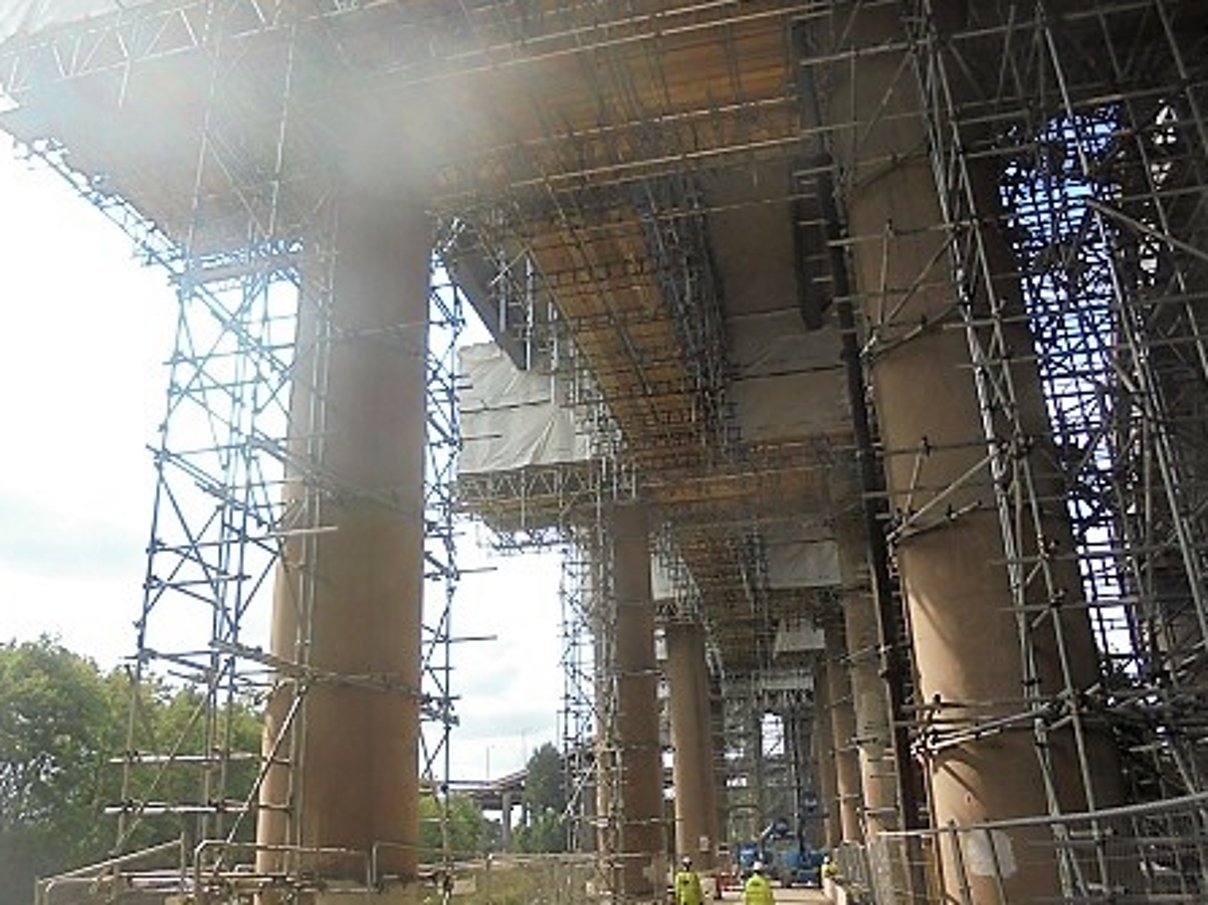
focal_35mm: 30
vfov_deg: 46.8
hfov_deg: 59.8
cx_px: 538
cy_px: 450
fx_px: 1047
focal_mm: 4.6
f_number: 3.5
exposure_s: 1/400
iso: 100
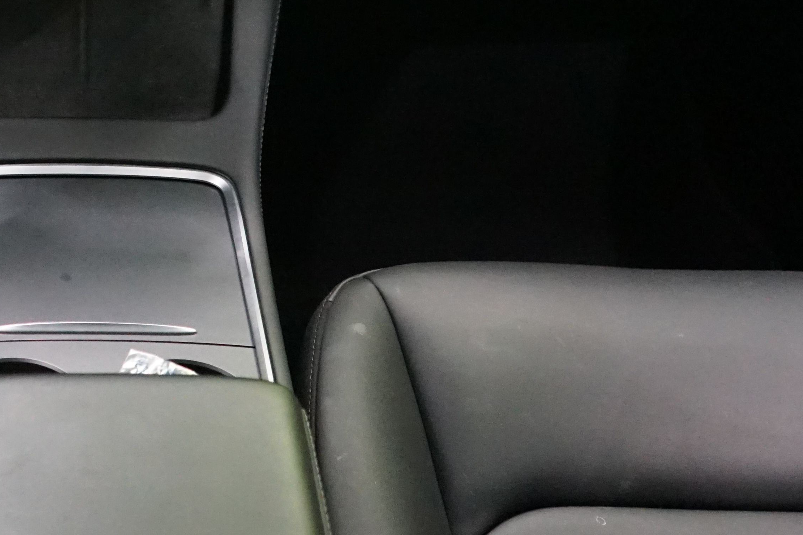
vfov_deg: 18.3
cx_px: 33
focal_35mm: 74
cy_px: 106
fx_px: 1651
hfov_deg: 26.2
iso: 6400
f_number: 3.5
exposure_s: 1/80
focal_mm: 28
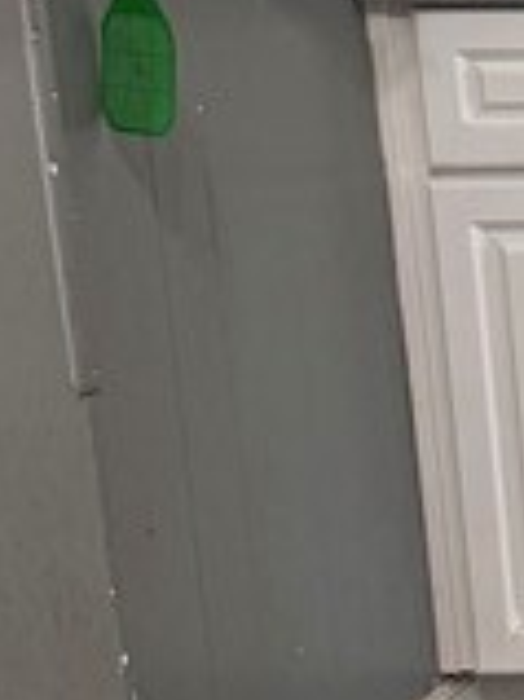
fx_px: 3133
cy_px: 225
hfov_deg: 8.1
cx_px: 1607
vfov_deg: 12.7
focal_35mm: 155
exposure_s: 1/60
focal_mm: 6.76
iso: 125
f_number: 1.78
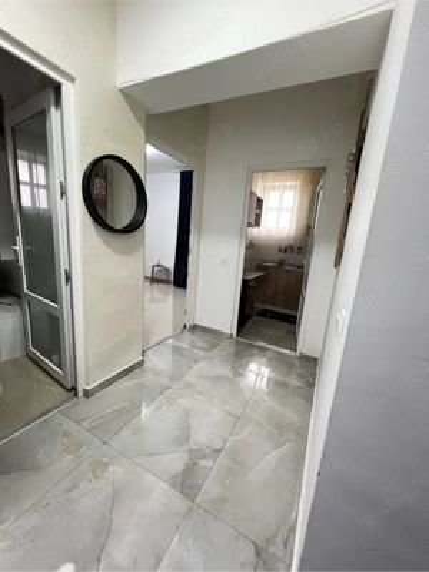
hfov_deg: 89.9
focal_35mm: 13
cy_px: 286
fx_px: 215
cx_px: 214
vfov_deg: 106.2
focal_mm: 1.57
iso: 400
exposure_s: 1/50
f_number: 1.8
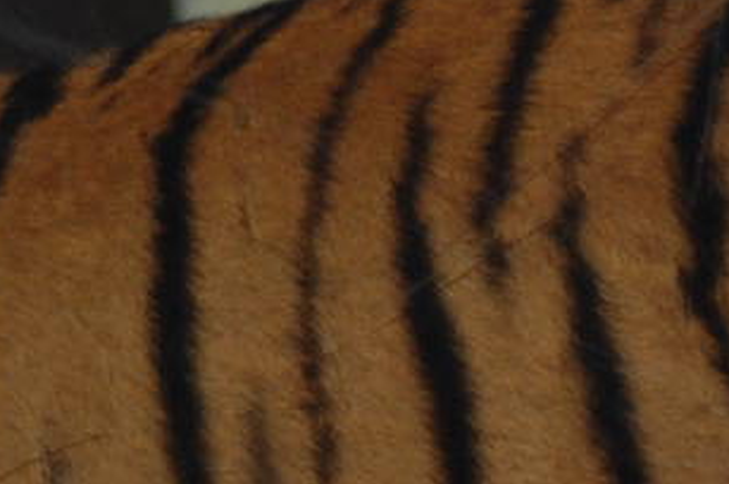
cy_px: 477
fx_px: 11100
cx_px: -901
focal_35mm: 549
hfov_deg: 3.7
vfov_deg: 2.5
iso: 400
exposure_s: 1/60
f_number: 4
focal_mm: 70
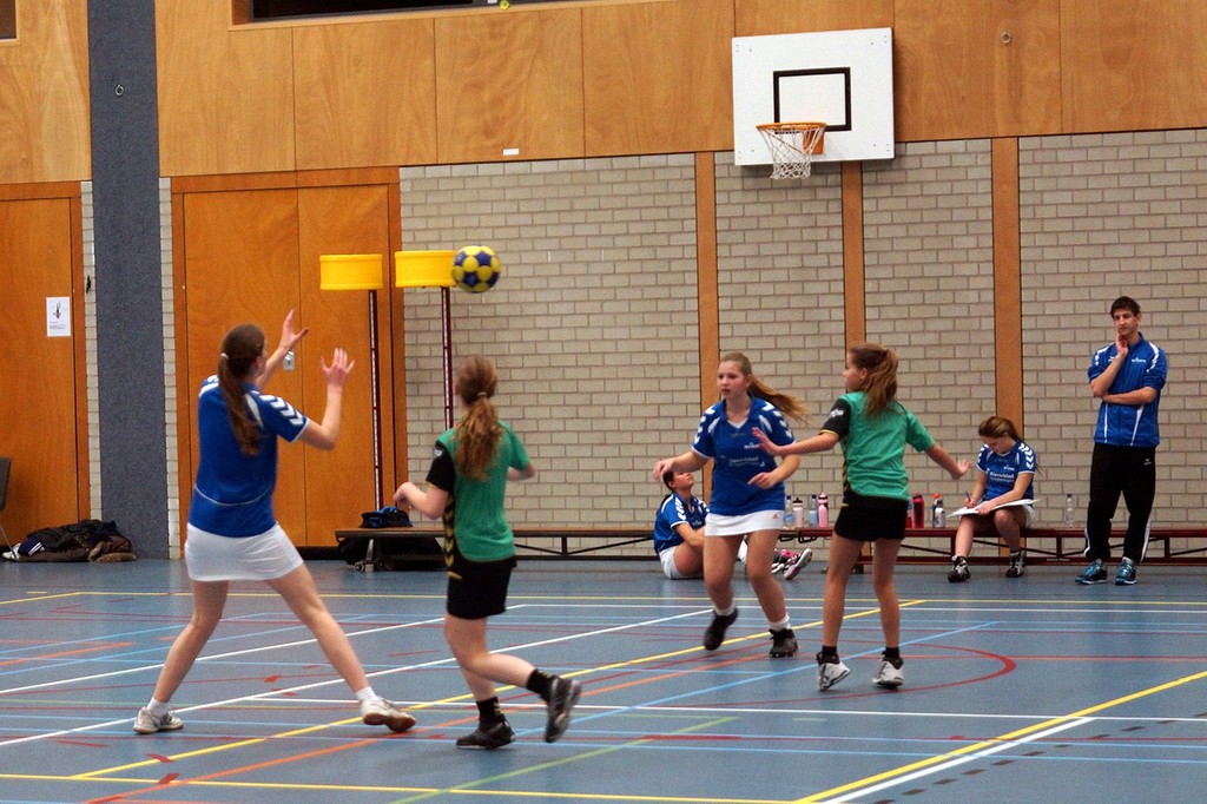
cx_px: 604
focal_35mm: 75
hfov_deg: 27.0
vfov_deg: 18.2
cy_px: 402
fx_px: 2514
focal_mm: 50
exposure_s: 1/250
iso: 1000
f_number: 2.8
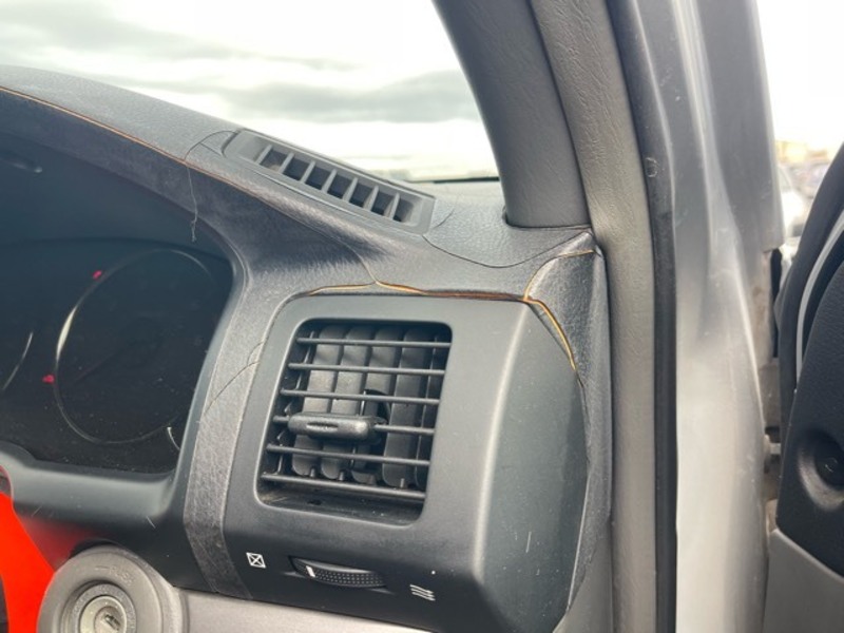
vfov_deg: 54.9
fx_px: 610
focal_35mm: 25
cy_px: 316
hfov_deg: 69.4
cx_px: 422
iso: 80
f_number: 1.6
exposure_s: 1/121
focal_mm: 5.1
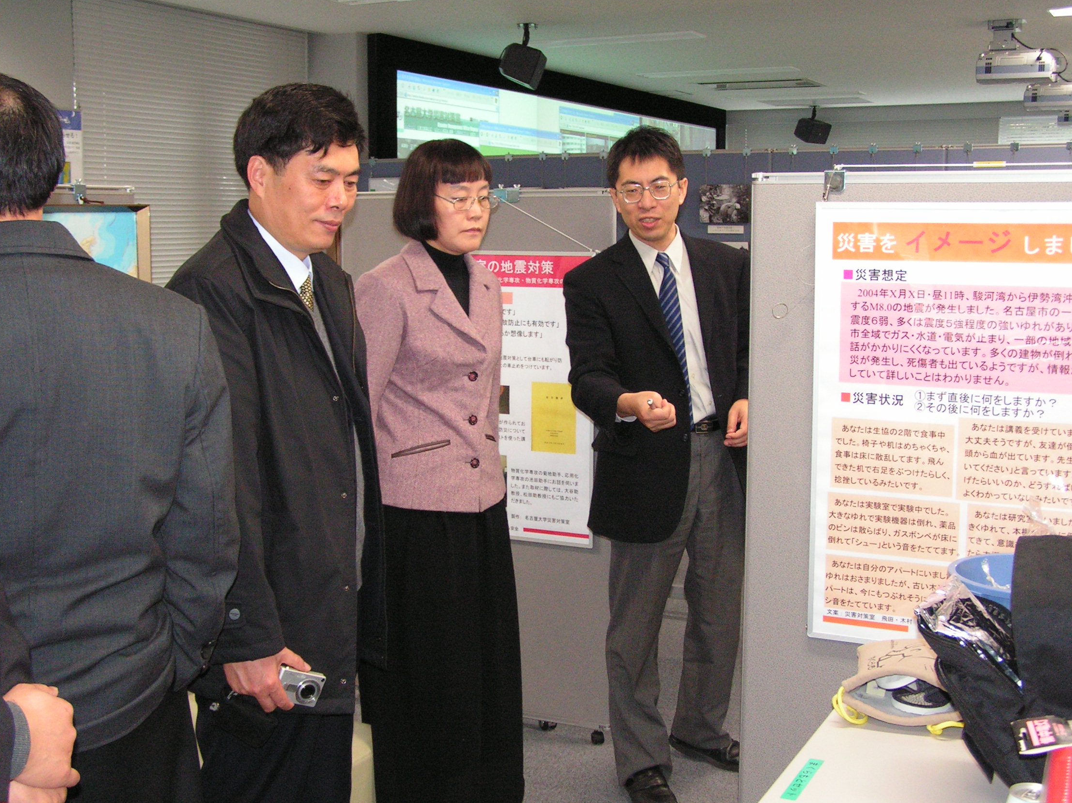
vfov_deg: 32.2
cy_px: 396
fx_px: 1393
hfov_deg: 42.1
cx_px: 541
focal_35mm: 45
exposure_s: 1/50
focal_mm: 7.4
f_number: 2.8
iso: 200
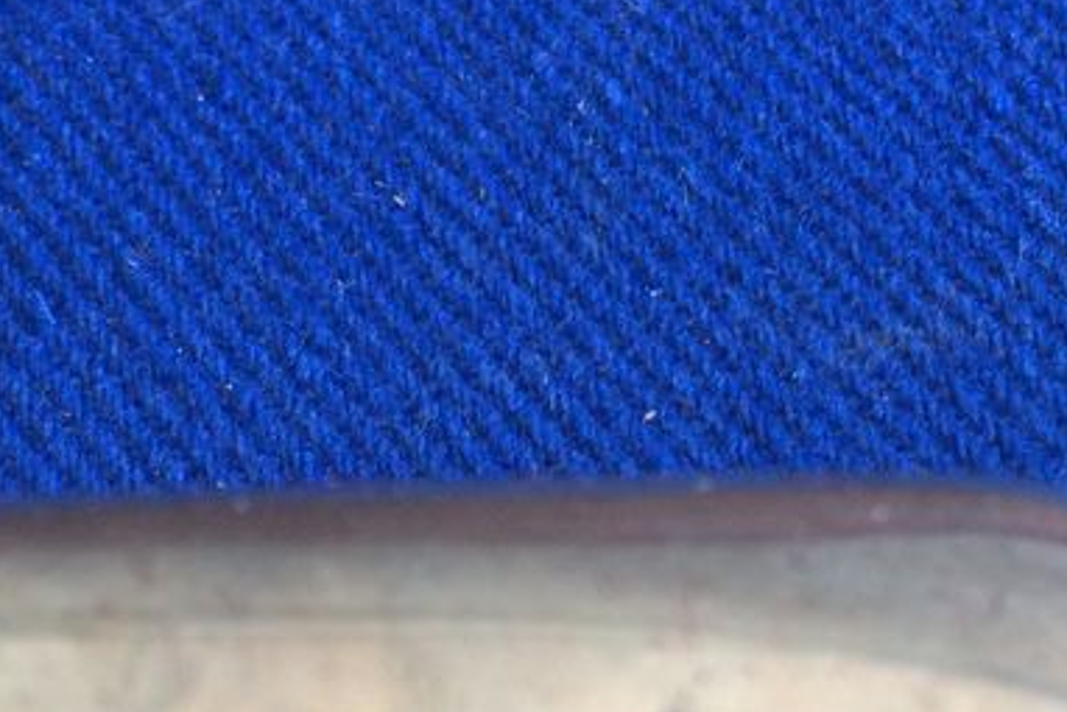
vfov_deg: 18.1
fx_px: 2105
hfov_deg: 28.4
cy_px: 887
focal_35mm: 71
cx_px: 514
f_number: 2.2
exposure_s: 1/30
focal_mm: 4.15
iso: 125
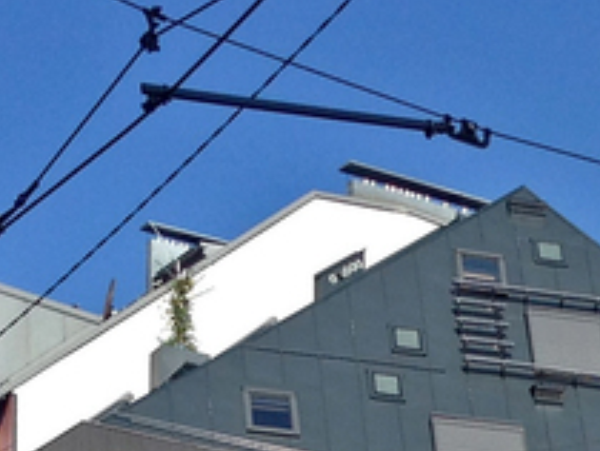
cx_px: 794
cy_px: 1008
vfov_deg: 7.9
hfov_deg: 10.9
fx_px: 3054
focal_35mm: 176
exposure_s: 1/1004
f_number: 2.4
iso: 50
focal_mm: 4.12
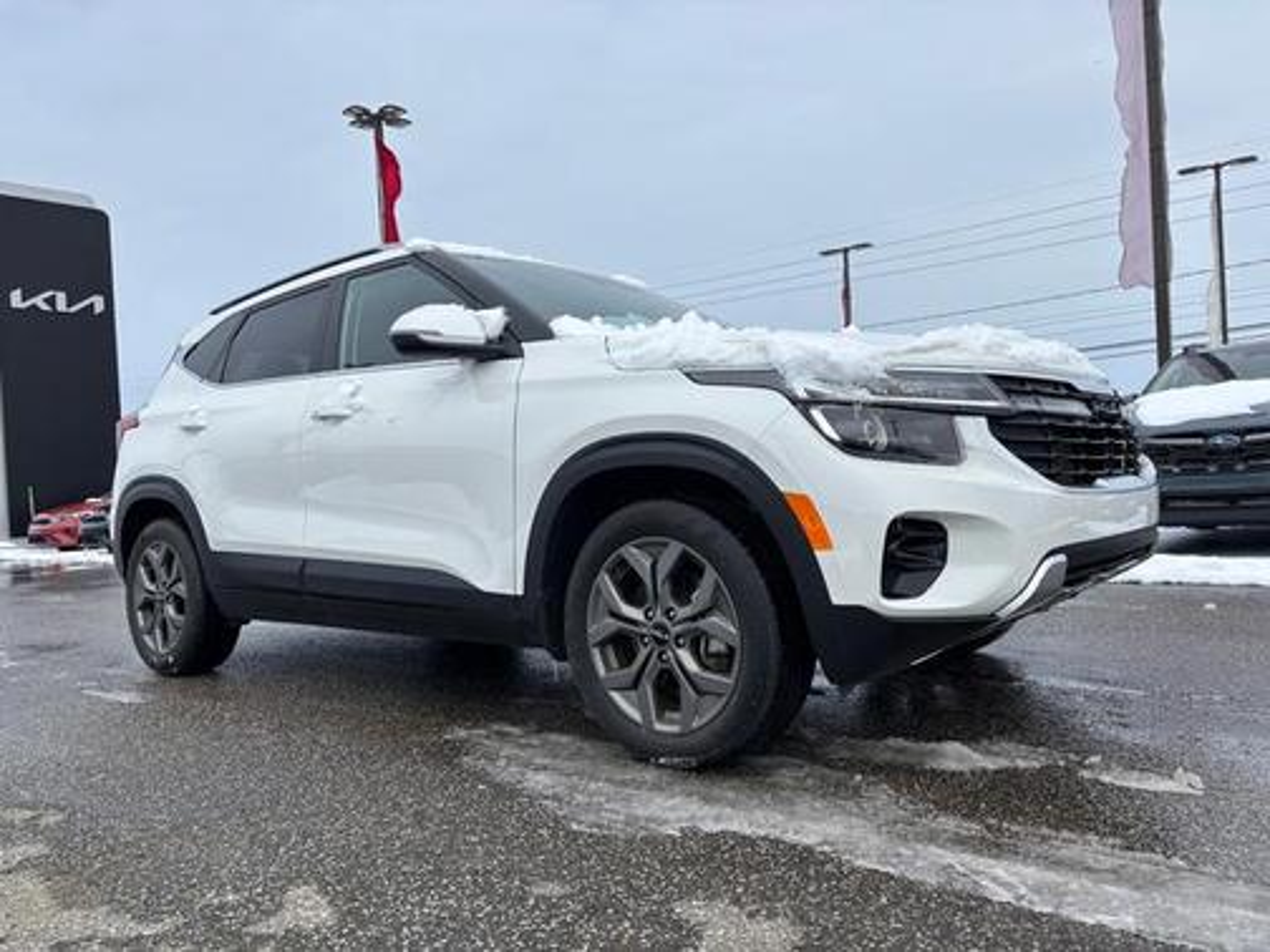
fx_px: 954
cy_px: 476
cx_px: 635
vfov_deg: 53.1
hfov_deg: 67.3
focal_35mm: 26
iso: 50
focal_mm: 5.96
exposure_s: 1/5076
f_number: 1.6
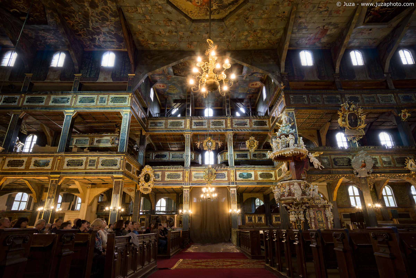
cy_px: 139
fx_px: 225
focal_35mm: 20
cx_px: 208
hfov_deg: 85.4
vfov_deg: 63.2
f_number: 11
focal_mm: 13
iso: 100
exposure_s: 4
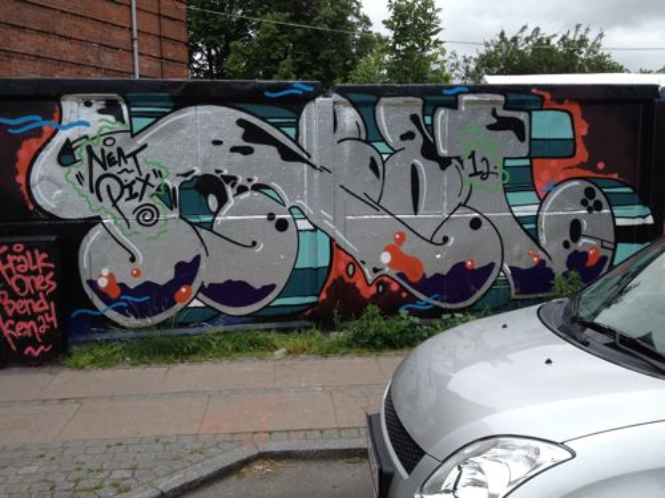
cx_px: 332
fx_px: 672
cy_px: 249
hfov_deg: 52.6
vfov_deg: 40.7
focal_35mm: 35
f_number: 2.4
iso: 64
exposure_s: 1/746
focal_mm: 4.28
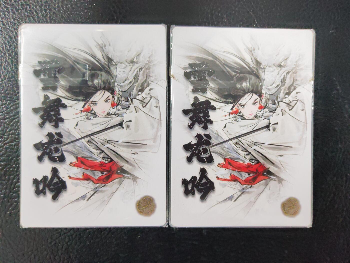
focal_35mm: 27
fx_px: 273
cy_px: 132
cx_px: 175
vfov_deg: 51.4
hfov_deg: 65.3
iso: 800
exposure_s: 1/100
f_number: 1.8
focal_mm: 5.53
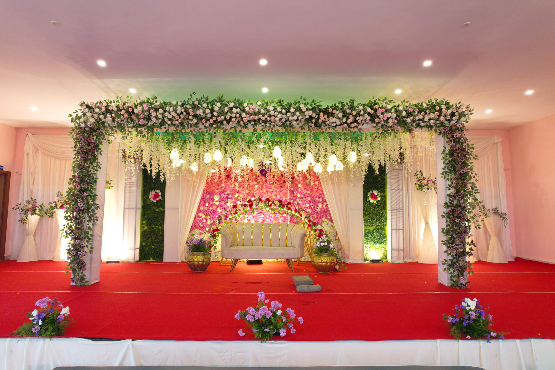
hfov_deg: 78.6
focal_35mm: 22
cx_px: 278
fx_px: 339
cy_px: 185
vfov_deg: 57.2
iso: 100
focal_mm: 8.38
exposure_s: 1/30
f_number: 2.8
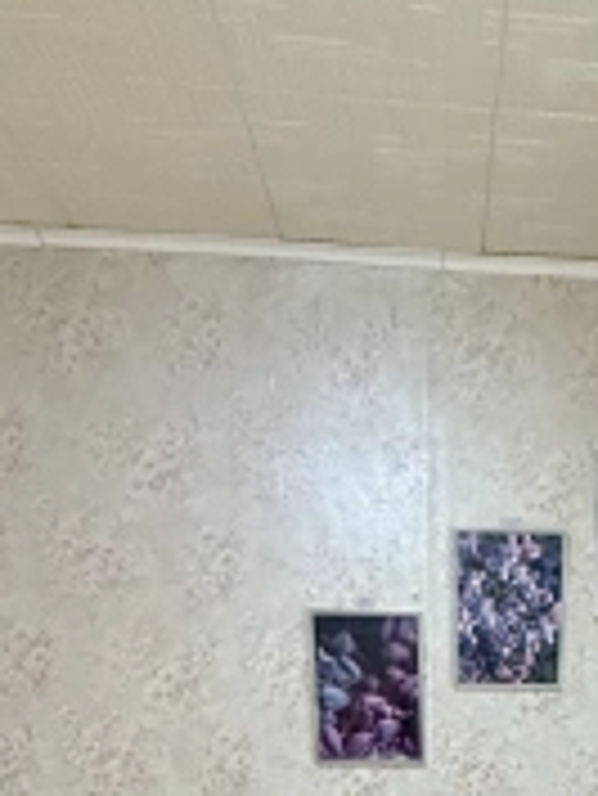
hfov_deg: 36.7
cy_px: 985
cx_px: 515
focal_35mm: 37
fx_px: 851
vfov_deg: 36.6
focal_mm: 2.22
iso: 640
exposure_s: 1/60
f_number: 2.2
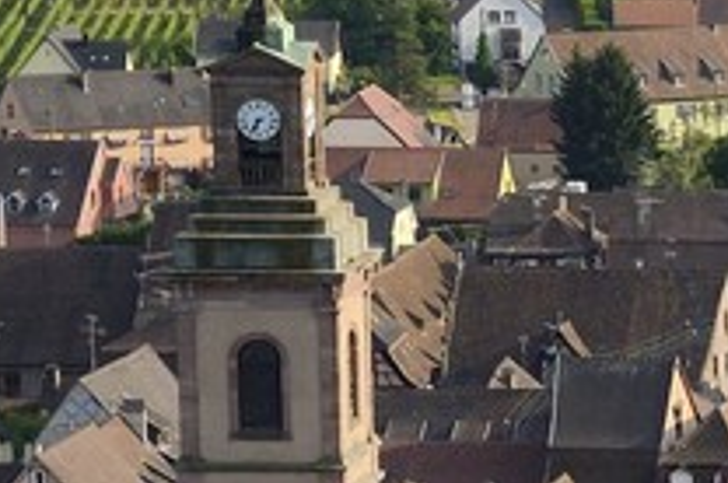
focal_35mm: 277
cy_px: 388
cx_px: 2198
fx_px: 5593
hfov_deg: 6.7
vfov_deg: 4.9
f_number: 9
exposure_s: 1/320
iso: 200
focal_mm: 36
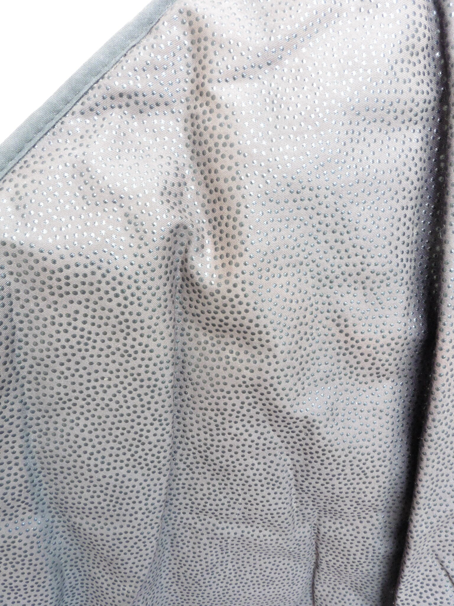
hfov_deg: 56.8
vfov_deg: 71.6
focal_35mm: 24
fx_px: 420
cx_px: 227
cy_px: 303
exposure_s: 1/20
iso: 250
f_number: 5.6
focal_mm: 4.3
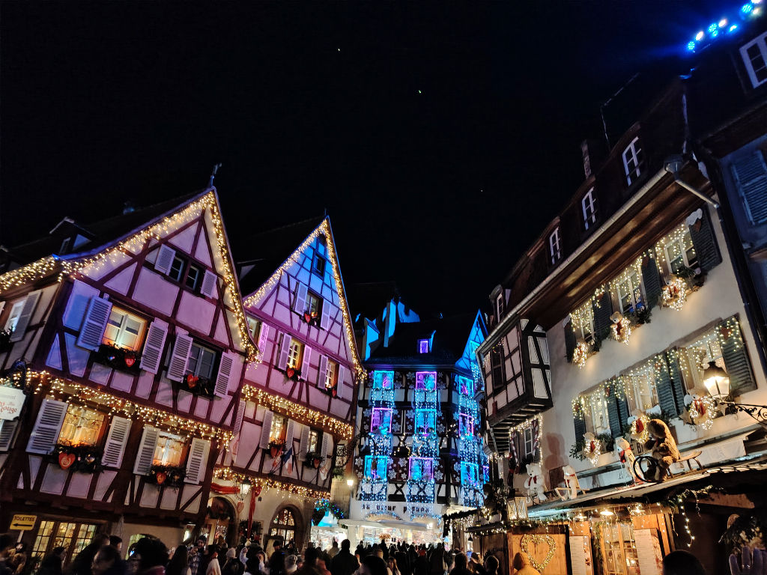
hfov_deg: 71.6
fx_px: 532
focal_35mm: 24
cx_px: 384
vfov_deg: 56.8
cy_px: 288
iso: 2056
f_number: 1.8
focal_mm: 5.2
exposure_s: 1/25
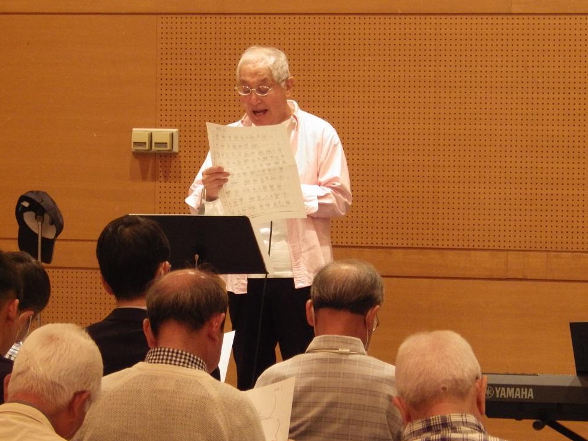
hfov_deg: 9.9
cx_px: 294
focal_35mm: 199
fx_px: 3380
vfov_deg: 7.5
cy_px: 223
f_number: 5.4
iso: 800
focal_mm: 34.9
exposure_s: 1/40
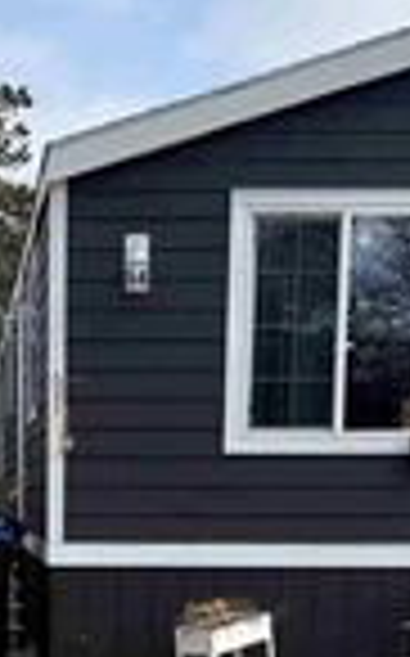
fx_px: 1558
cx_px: -32
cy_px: 650
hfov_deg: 14.7
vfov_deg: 22.9
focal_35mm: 87
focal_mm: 6.76
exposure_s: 1/3425
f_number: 1.78
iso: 80
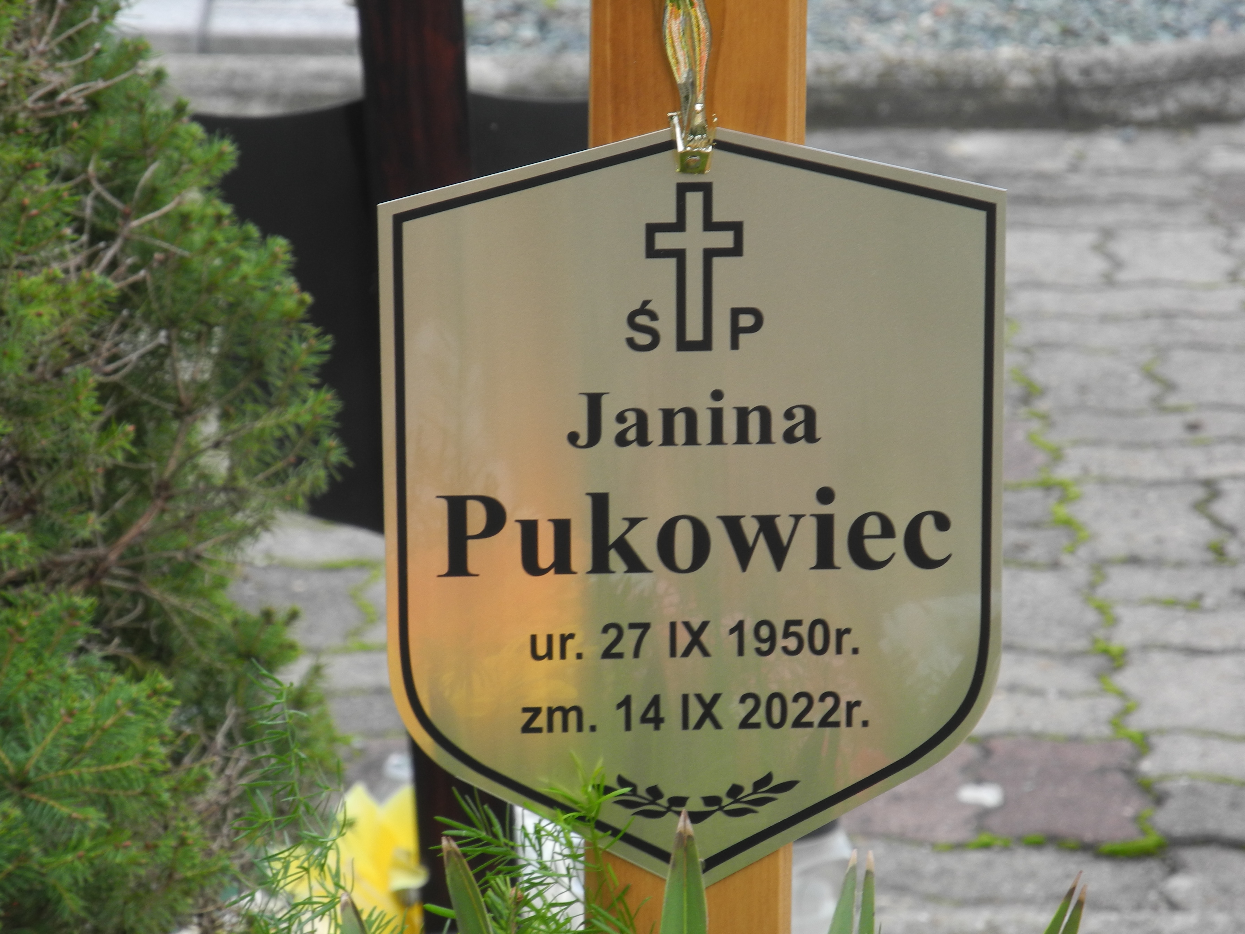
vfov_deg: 7.3
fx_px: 7302
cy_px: 466
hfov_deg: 9.7
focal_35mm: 203
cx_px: 621
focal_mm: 42.6
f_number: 5.6
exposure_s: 1/50
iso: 100
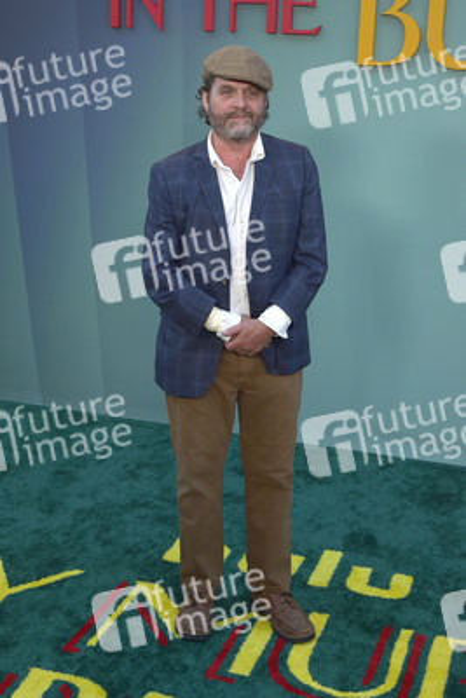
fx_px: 970
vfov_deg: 39.6
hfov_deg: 27.0
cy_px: 349
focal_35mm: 50
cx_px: 233
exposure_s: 1/250
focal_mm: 50
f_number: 6.3
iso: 400
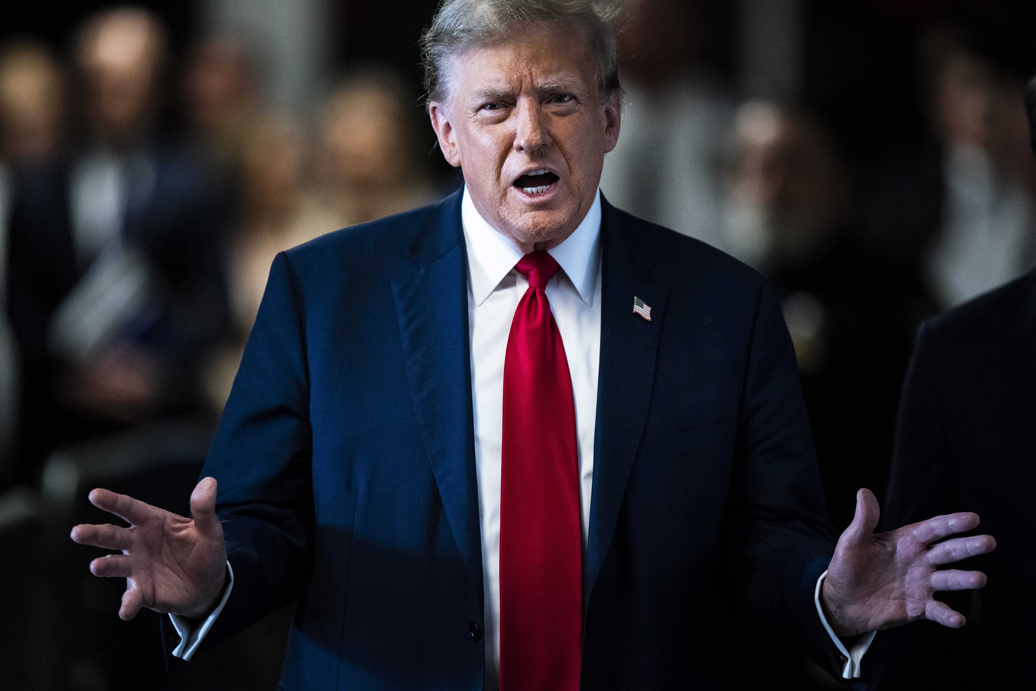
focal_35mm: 400
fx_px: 11510
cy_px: 346
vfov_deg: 3.4
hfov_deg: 5.2
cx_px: 518
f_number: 2.8
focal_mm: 400
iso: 8000
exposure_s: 1/320
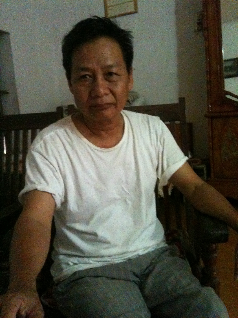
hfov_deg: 40.7
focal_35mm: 35
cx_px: 119
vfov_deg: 52.6
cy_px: 159
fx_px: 321
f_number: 2.8
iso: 1000
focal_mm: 3.85
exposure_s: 1/10
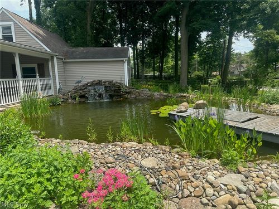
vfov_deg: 56.8
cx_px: 140
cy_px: 104
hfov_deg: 71.6
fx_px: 193
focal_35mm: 24
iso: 80
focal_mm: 6.86
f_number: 1.78
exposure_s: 1/2070
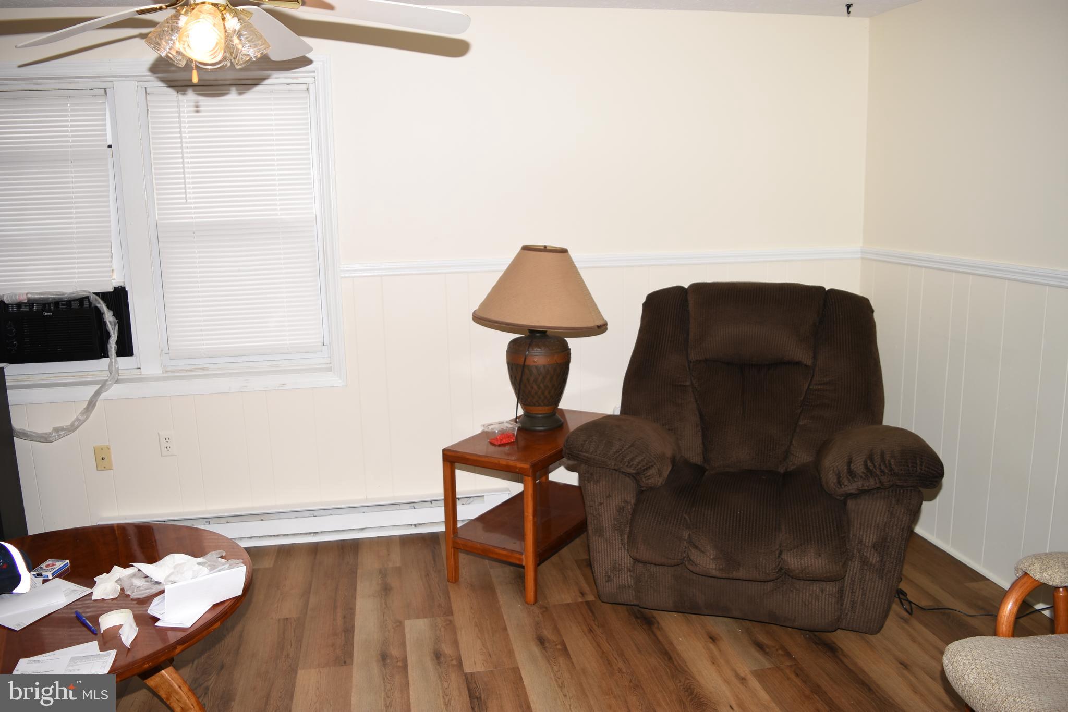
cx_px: 534
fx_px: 801
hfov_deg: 67.4
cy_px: 356
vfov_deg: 47.9
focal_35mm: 27
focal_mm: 18
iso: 100
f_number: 3.5
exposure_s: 1/80
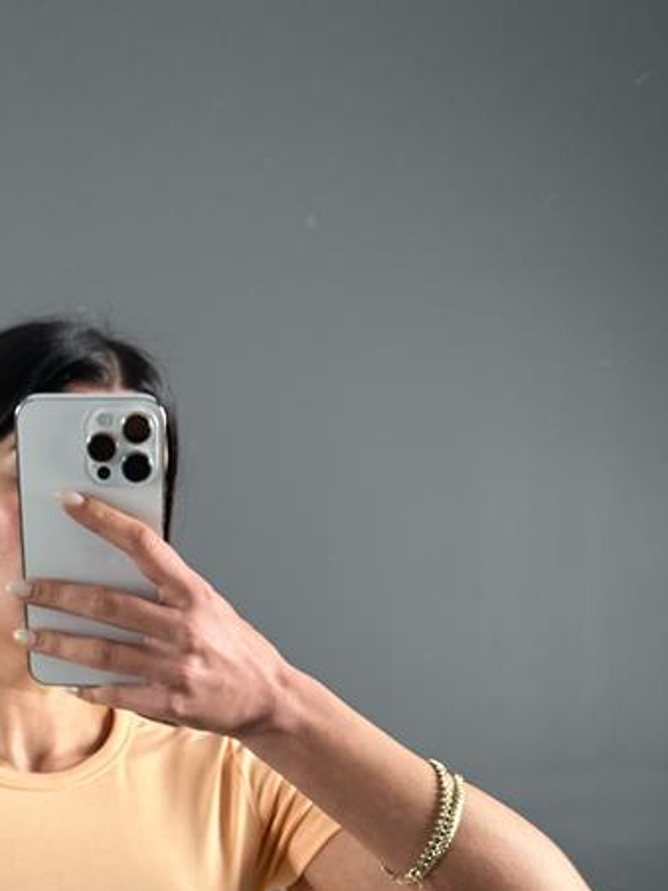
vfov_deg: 34.6
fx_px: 1287
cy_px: 897
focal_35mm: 50
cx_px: 76
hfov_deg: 28.1
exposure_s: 1/121
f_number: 1.78
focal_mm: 6.86
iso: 160
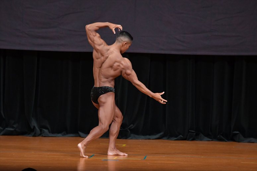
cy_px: 86
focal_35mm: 285
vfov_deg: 4.8
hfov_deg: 7.2
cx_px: 128
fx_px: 2034
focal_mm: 190
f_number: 5.6
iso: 4000
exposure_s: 1/400
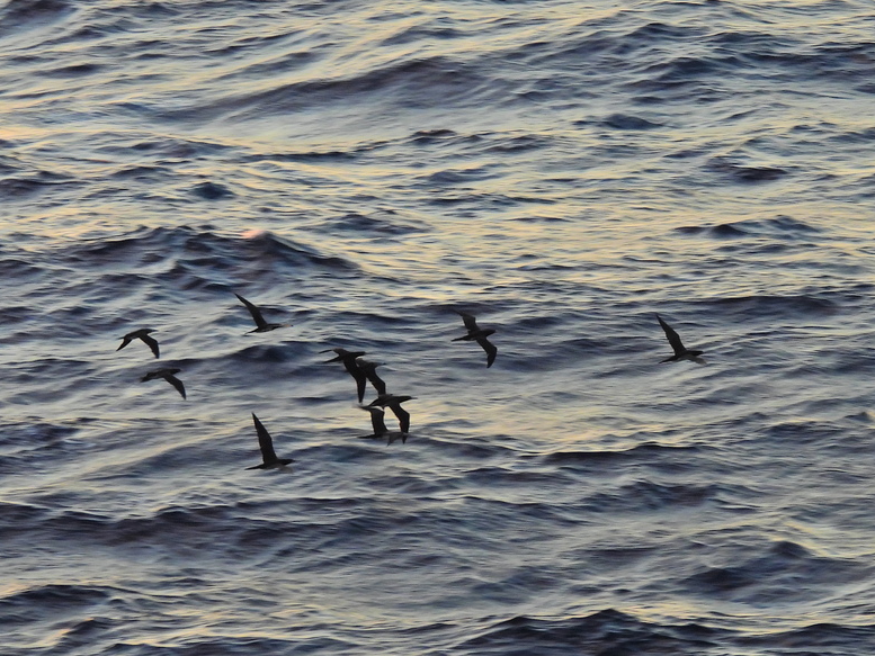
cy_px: 207
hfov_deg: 4.0
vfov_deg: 3.0
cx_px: 340
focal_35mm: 494
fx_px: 12489
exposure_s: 1/125
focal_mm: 53.5
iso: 180
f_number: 5
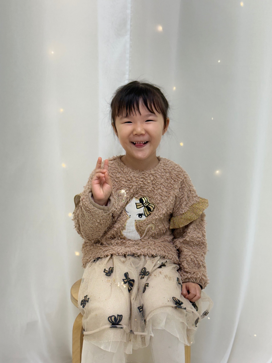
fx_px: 503
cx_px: 136
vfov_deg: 39.7
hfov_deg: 30.3
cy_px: 182
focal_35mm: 48
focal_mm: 6.76
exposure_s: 1/200
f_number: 1.78
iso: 100
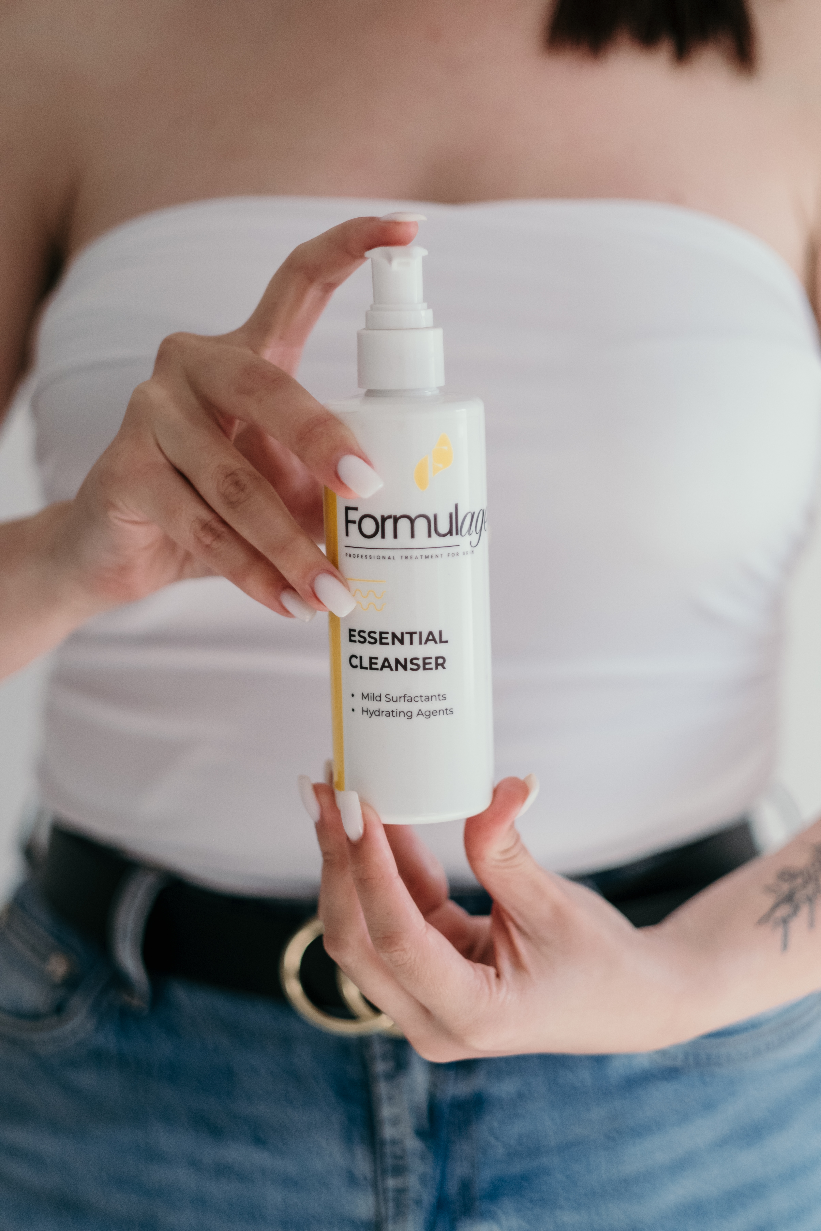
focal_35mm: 84
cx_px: 410
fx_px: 2873
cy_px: 616
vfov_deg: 24.2
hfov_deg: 16.3
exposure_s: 1/8000
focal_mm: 56
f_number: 1.2
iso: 1250
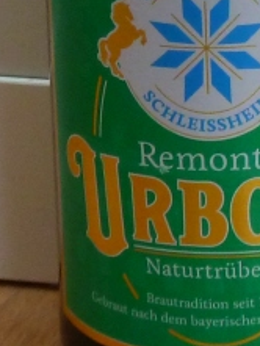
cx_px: 242
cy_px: -127
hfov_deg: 9.7
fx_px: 1521
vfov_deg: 12.5
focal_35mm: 152
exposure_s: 1/30
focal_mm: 6.9
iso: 200
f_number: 3.7
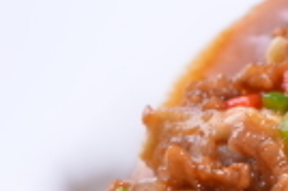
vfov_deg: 1.7
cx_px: 630
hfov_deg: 2.6
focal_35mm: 803
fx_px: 6416
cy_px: 254
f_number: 9
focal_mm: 105
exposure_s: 1/125
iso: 200
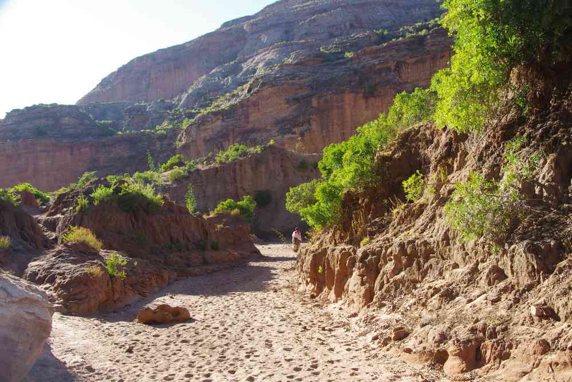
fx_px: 596
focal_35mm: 38
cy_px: 191
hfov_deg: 51.3
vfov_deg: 35.5
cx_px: 286
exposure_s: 1/50
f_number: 8
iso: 200
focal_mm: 25
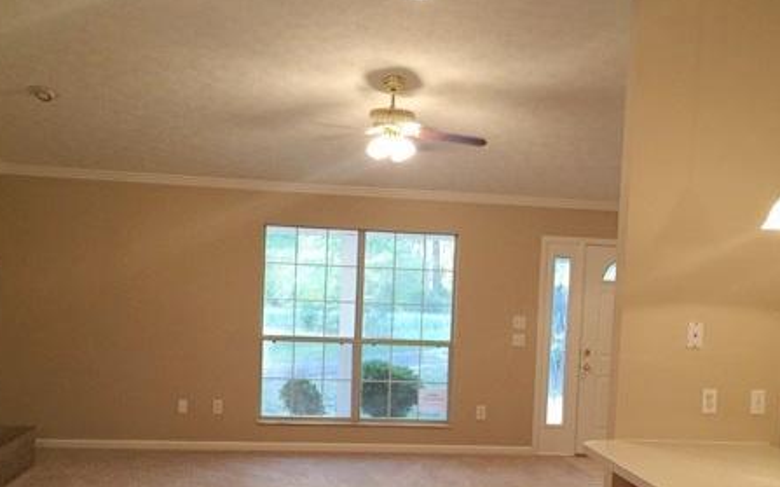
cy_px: 351
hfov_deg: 45.1
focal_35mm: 44
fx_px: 935
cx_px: 448
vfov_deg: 28.8
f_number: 2.2
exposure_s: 1/15
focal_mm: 4.15
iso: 50
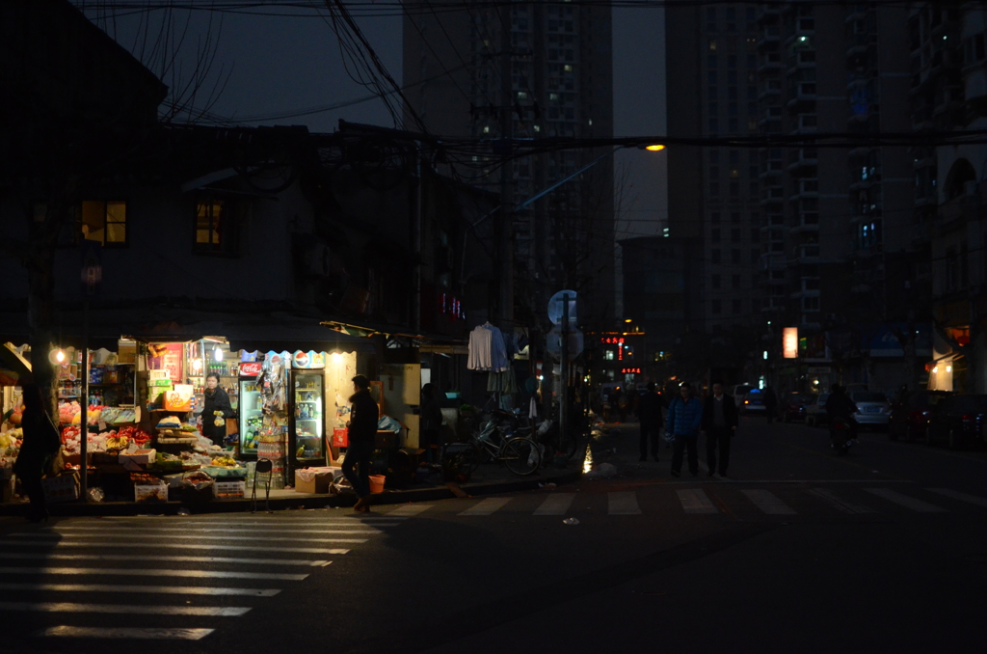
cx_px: 494
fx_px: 1436
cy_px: 327
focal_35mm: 52
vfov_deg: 25.6
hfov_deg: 37.9
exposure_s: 1/400
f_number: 1.8
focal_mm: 35
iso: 2200
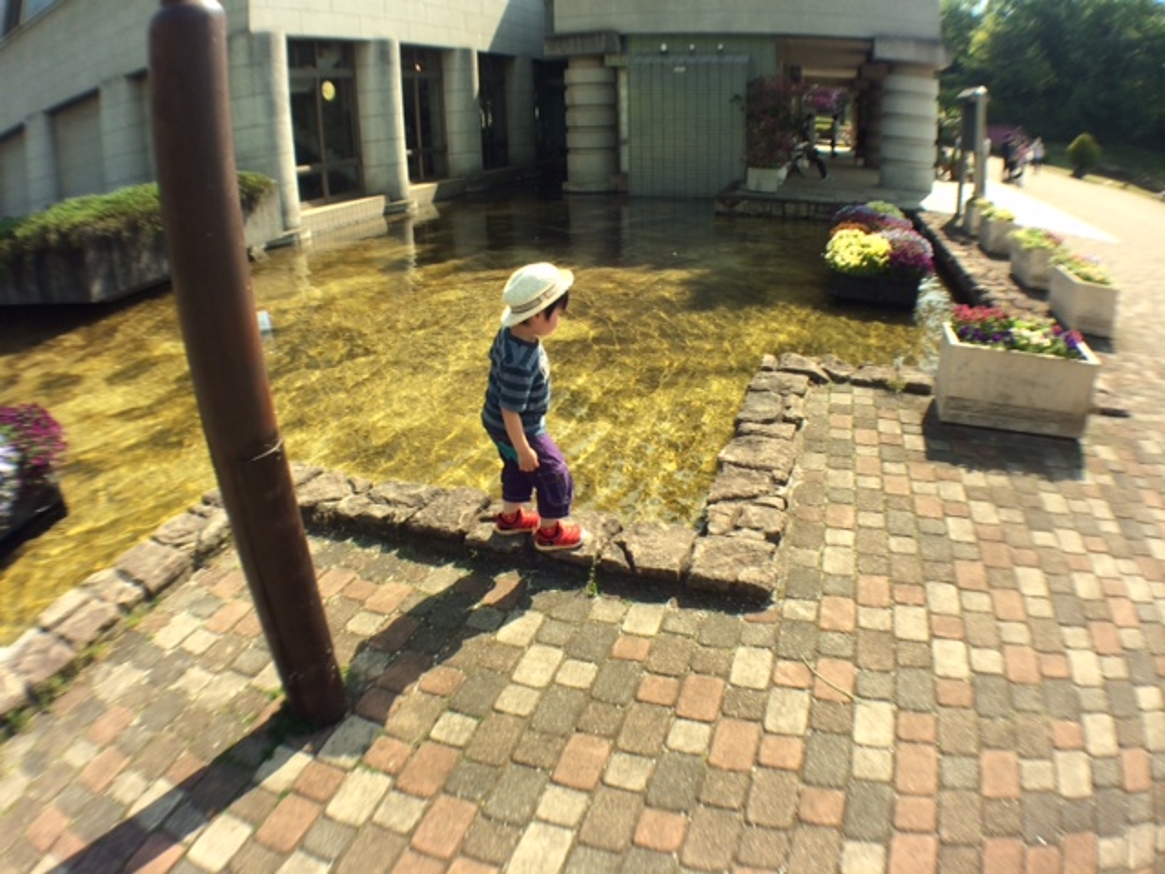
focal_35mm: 30
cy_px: 437
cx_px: 582
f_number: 2.2
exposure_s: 1/855
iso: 32
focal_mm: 4.12
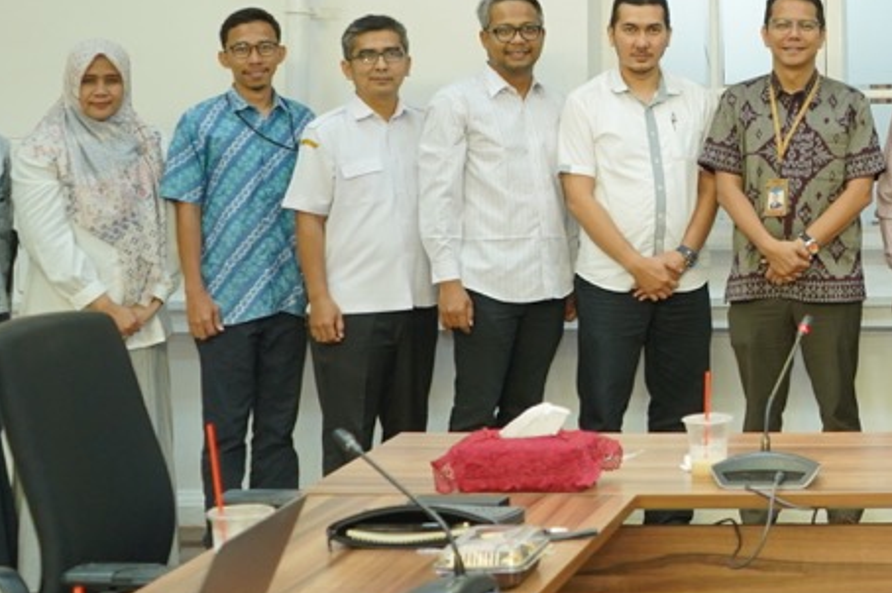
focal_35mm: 79
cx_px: 1018
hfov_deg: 23.8
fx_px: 1956
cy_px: 42
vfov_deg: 17.0
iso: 1250
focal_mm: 28
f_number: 3.5
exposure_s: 1/100
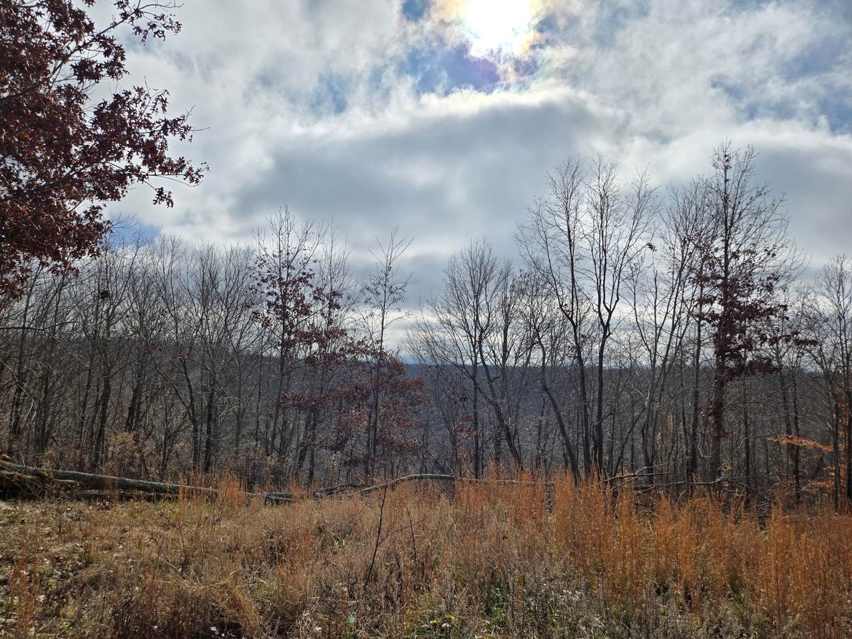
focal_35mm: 23
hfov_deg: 73.9
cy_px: 320
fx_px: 566
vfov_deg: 58.9
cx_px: 426
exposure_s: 1/8203
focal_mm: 5.4
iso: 25
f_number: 1.8
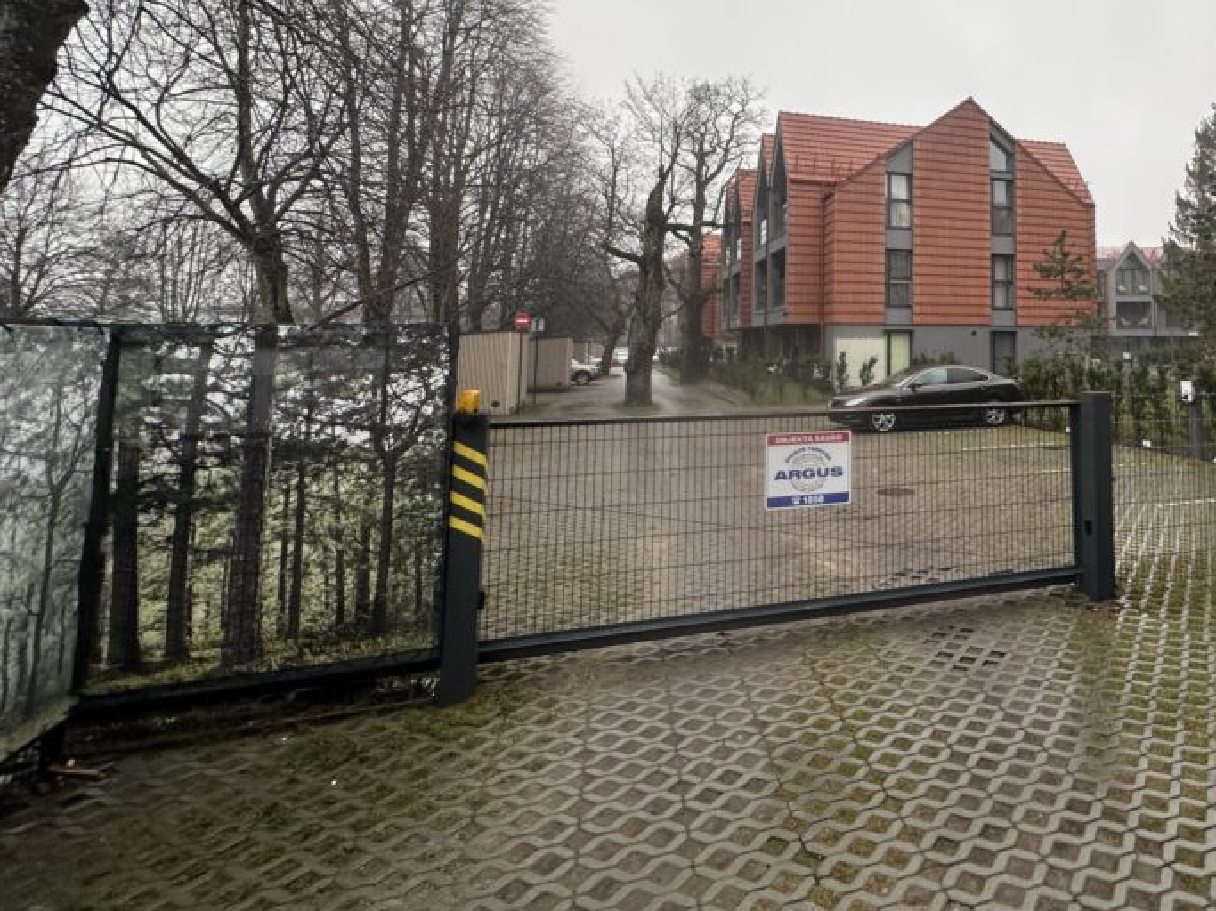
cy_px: 276
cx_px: 881
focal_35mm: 21
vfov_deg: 61.3
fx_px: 738
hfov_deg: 74.5
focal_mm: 2.22
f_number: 2.2
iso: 100
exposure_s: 1/99
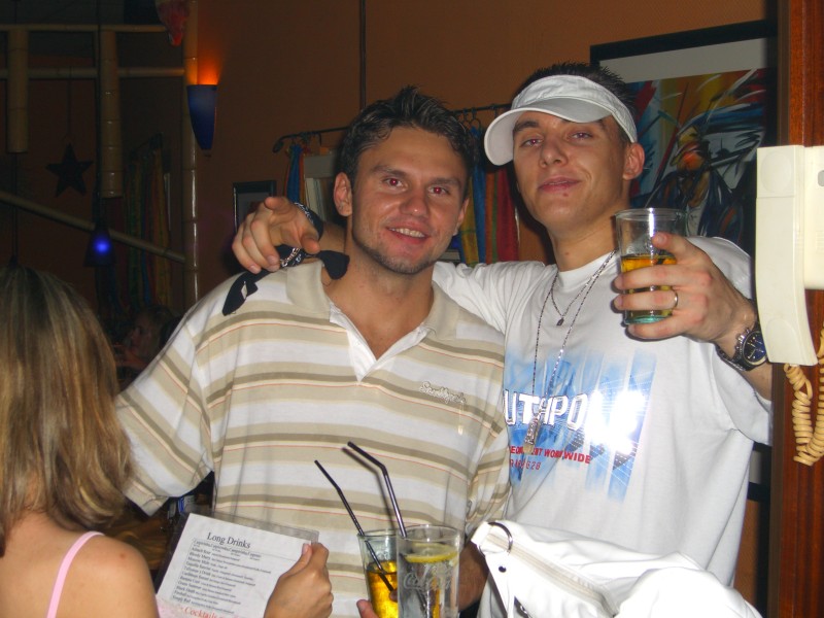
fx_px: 1357
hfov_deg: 33.8
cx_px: 412
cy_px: 309
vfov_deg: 25.7
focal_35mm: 57
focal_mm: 11.8
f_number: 3.6
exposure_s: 1/60
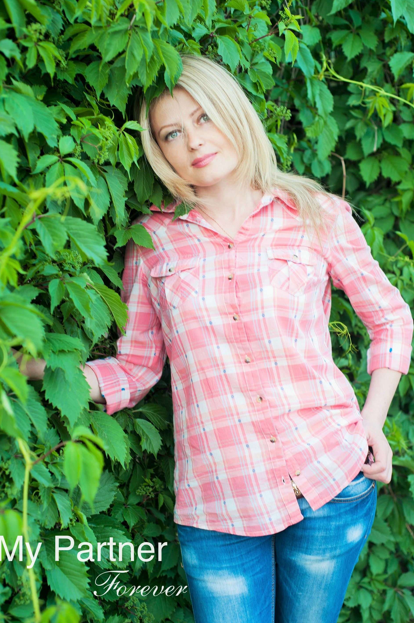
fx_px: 881
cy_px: 313
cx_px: 203
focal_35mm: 51
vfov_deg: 38.9
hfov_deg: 26.5
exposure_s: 1/60
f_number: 4
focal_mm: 50
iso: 200
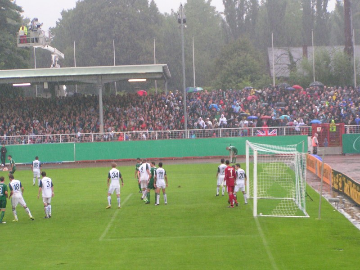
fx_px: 1186
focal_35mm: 114
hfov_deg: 17.3
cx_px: 180
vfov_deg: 13.0
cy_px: 135
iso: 160
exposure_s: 1/125
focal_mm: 17.4
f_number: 3.5
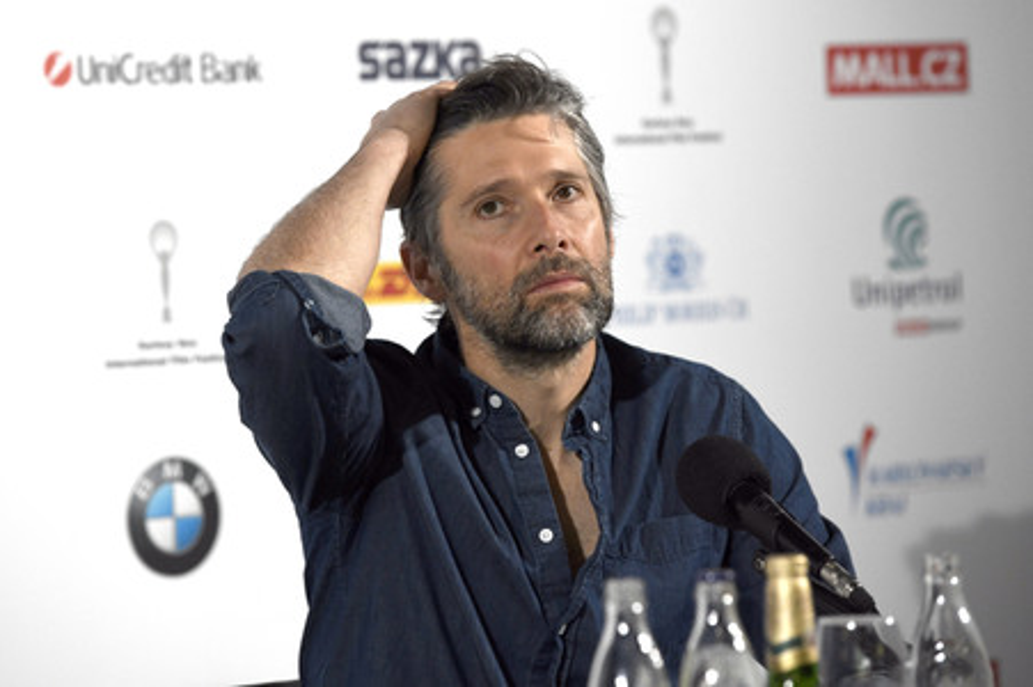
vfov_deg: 7.8
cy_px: 344
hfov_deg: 11.8
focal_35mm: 175
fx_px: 5018
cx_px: 516
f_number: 5
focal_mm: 175
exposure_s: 1/250
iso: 1600
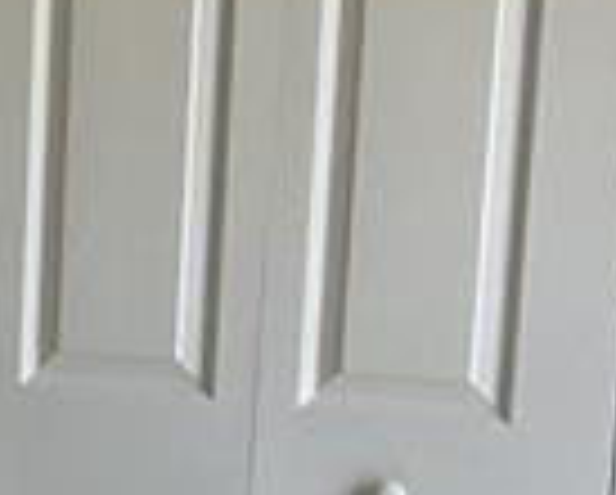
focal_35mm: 211
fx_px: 3852
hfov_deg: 8.8
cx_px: -477
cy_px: 585
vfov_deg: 7.3
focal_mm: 3
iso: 40
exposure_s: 1/120
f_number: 1.8
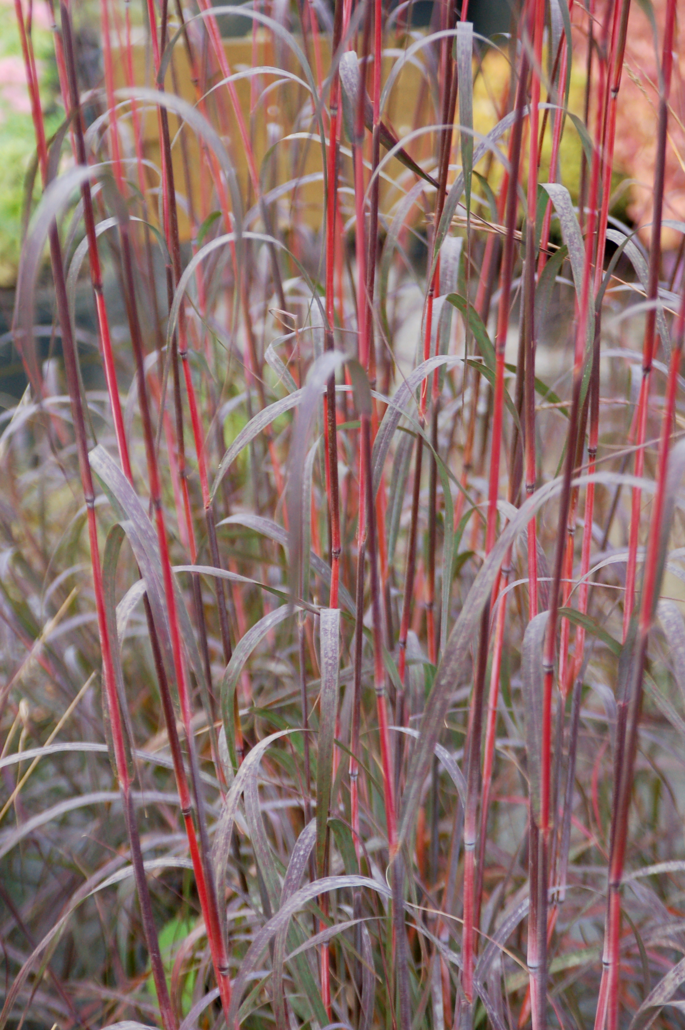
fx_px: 3217
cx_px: 342
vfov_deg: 18.2
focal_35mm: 112
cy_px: 515
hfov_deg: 12.2
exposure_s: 1/200
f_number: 4.5
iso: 400
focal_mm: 75
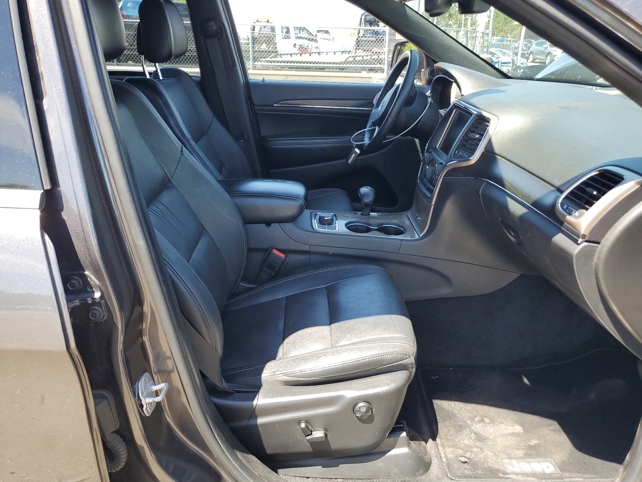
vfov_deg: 53.1
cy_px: 241
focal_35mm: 26
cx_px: 321
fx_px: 482
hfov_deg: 67.3
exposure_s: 1/263
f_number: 1.5
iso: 50
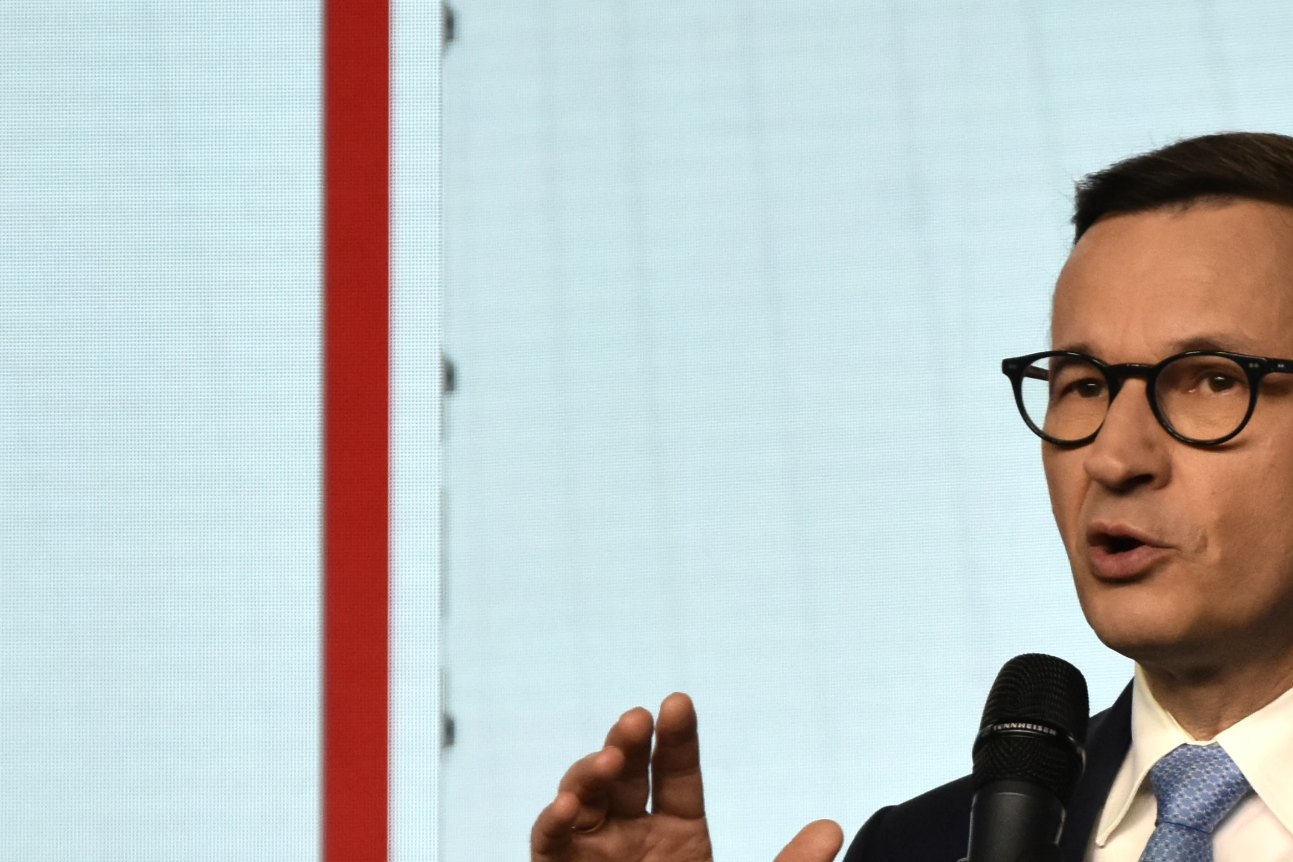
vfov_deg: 3.4
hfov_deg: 5.1
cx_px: 994
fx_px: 14553
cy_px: 769
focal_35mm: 405
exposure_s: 1/250
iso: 900
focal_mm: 105
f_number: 5.6
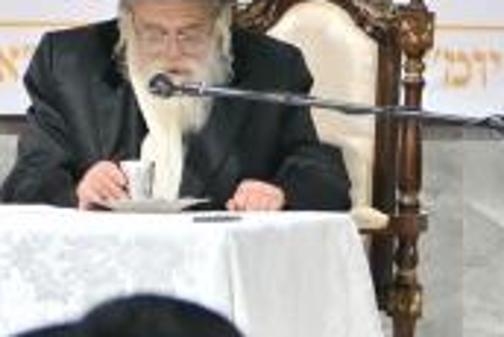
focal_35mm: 625
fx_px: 8757
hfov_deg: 3.3
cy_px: -208
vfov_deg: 2.2
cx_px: 88
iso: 400
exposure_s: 1/320
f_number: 2.8
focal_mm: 70
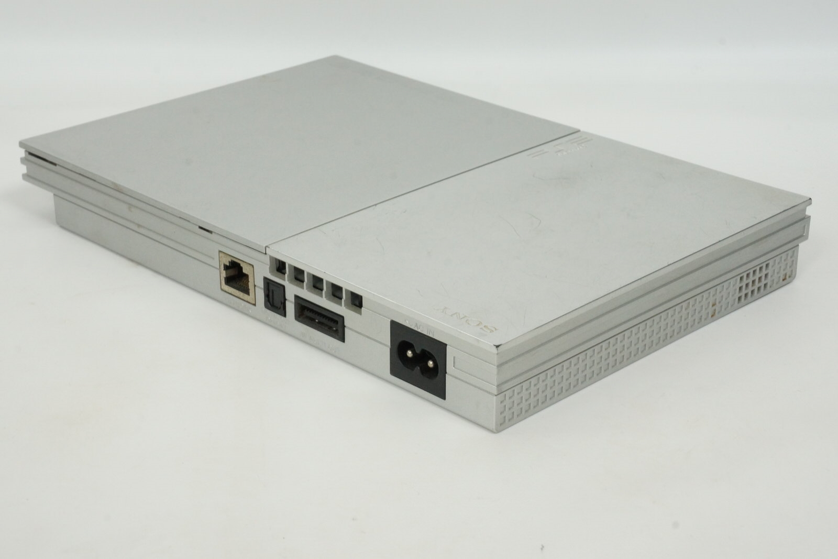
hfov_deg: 29.2
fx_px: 1606
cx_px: 419
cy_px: 280
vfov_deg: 19.7
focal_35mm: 69
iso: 1600
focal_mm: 46
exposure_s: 1/15
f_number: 18
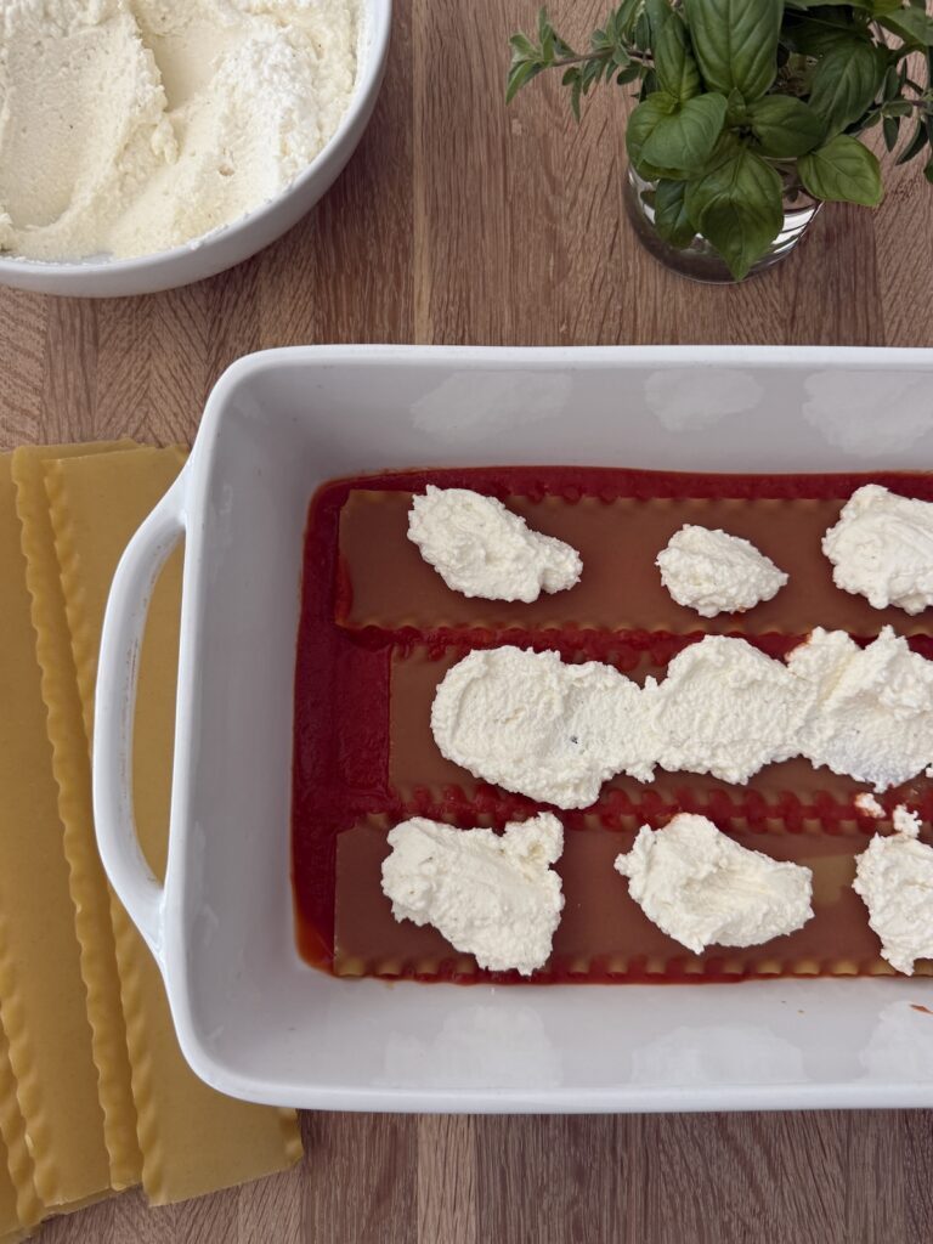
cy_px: 622
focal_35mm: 24
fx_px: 862
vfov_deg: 71.6
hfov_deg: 56.8
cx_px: 466
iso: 160
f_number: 1.78
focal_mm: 6.76
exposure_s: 1/121
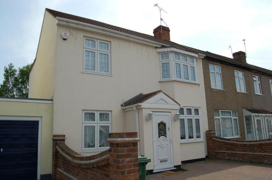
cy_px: 90
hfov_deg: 67.5
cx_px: 136
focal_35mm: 27
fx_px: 204
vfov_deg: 47.8
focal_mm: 18
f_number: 10
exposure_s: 1/400
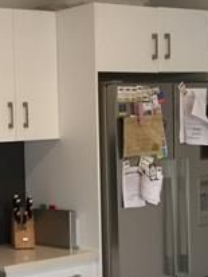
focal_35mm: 90
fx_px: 720
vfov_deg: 21.5
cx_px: -63
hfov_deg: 15.6
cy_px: 211
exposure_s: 1/30
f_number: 2.2
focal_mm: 4.15
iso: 100
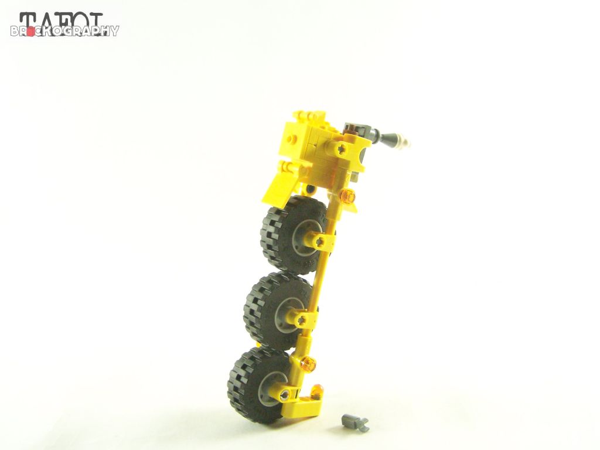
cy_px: 225
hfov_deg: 49.0
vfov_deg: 37.7
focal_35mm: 38
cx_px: 300
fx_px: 659
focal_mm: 6.3
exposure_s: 1/60
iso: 400
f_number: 3.2
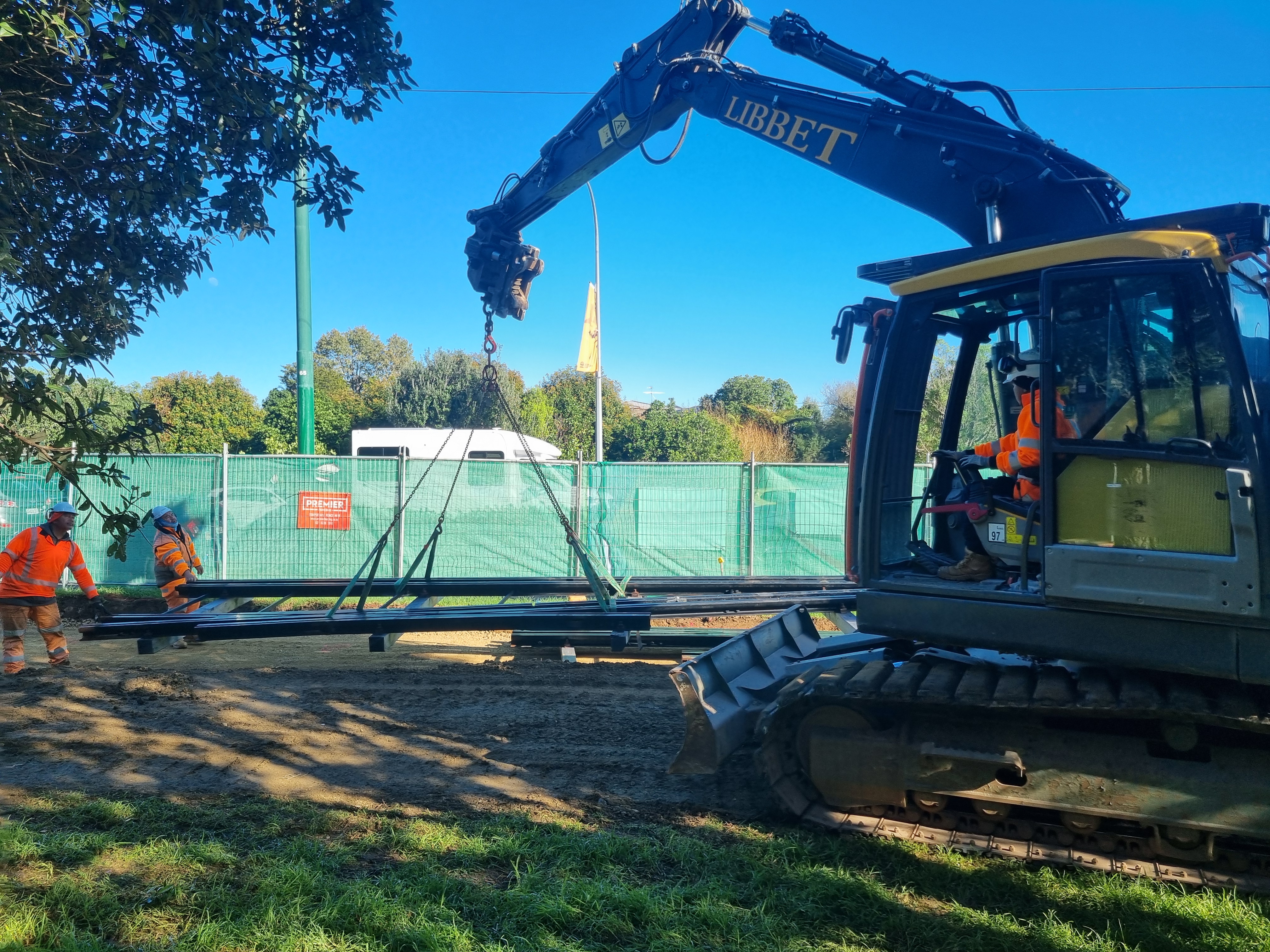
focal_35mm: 26
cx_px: 635
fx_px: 954
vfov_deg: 53.1
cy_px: 476
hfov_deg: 67.3
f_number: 1.8
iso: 50
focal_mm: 5.4
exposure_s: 1/1384
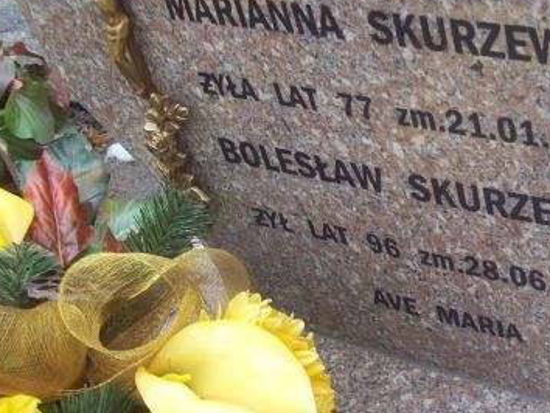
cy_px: 177
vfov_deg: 22.6
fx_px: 1033
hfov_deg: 29.1
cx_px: 444
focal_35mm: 65
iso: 80
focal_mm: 6
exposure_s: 1/86.3
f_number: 2.7
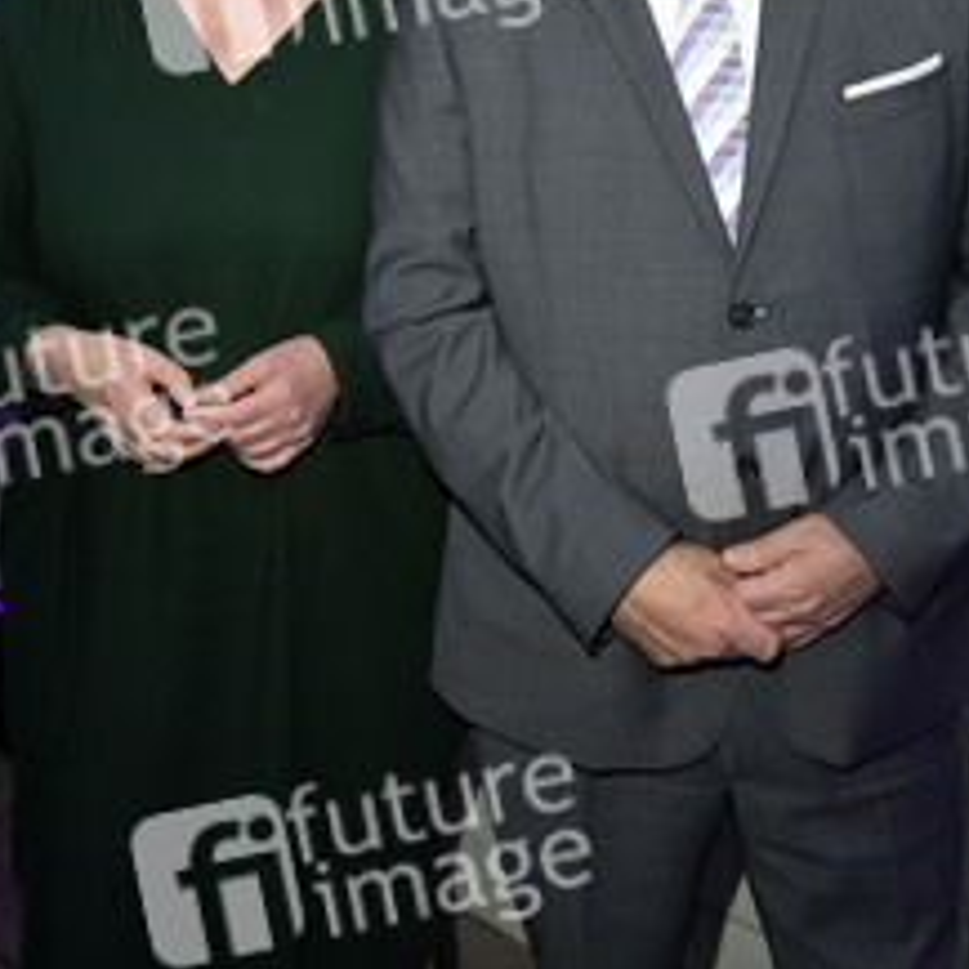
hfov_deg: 36.1
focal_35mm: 47
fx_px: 1489
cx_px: 491
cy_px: 192
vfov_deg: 34.9
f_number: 8
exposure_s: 1/60
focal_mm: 30
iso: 640
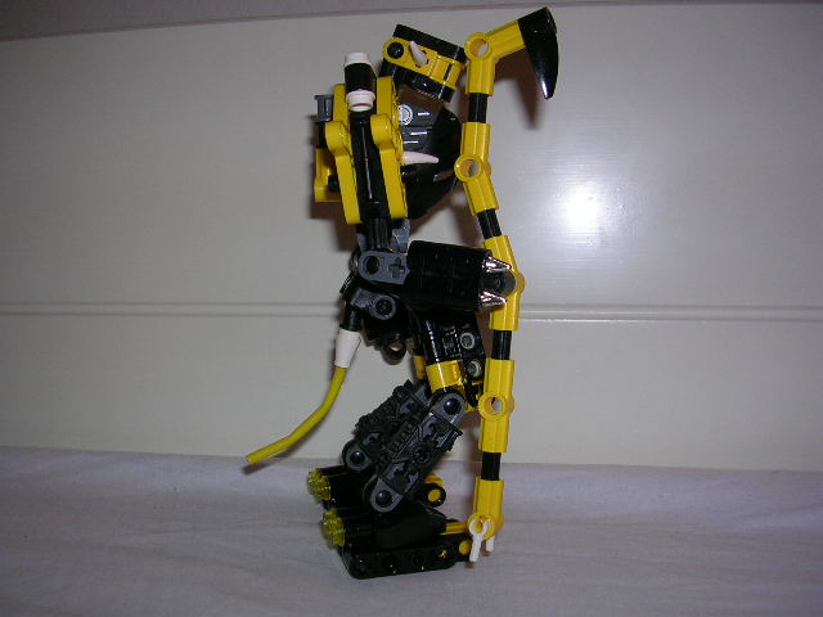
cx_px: 412
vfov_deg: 37.7
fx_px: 903
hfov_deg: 49.0
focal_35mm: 38
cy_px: 308
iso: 50
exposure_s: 1/60.1
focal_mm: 5.8
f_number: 2.8
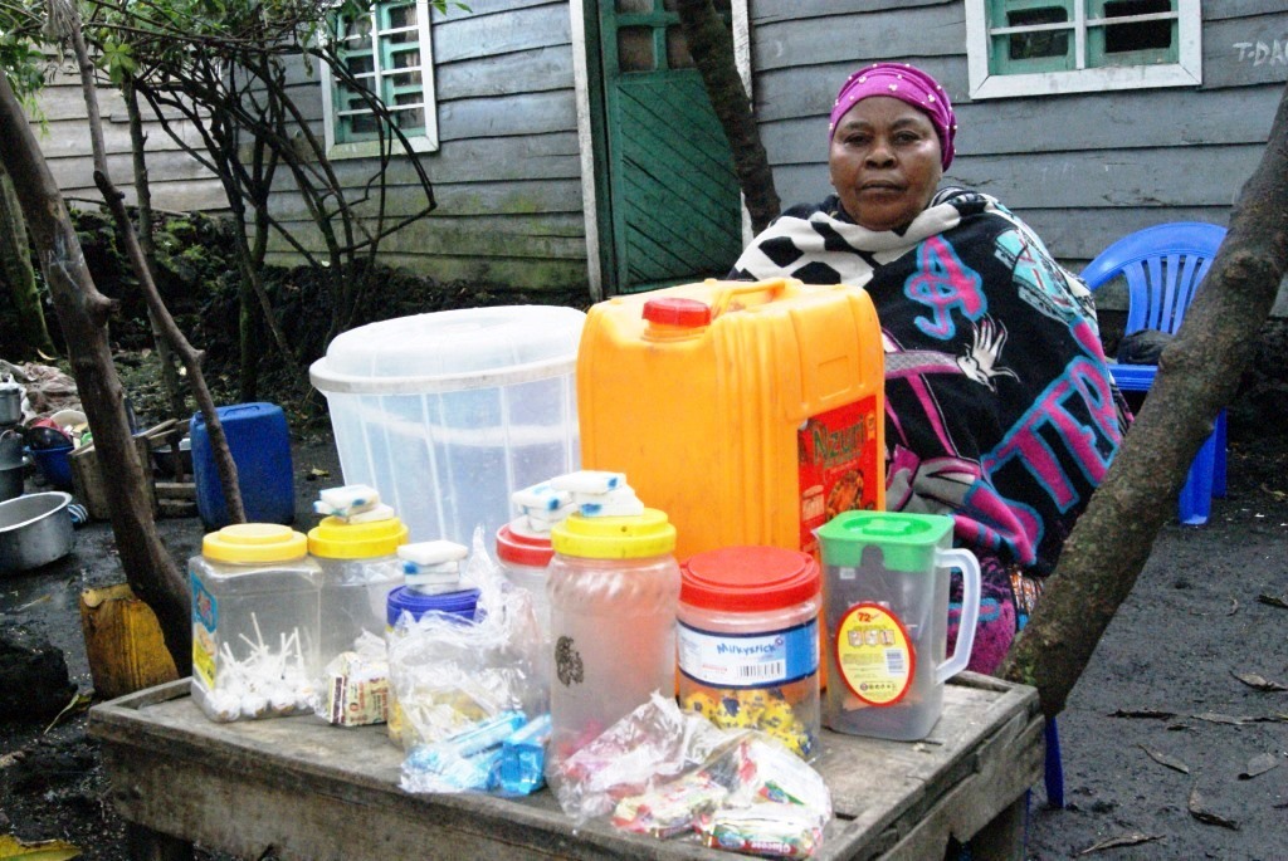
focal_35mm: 39
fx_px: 1397
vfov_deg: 34.3
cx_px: 644
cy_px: 430
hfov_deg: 49.5
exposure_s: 1/250
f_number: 9
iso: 3200
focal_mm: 26
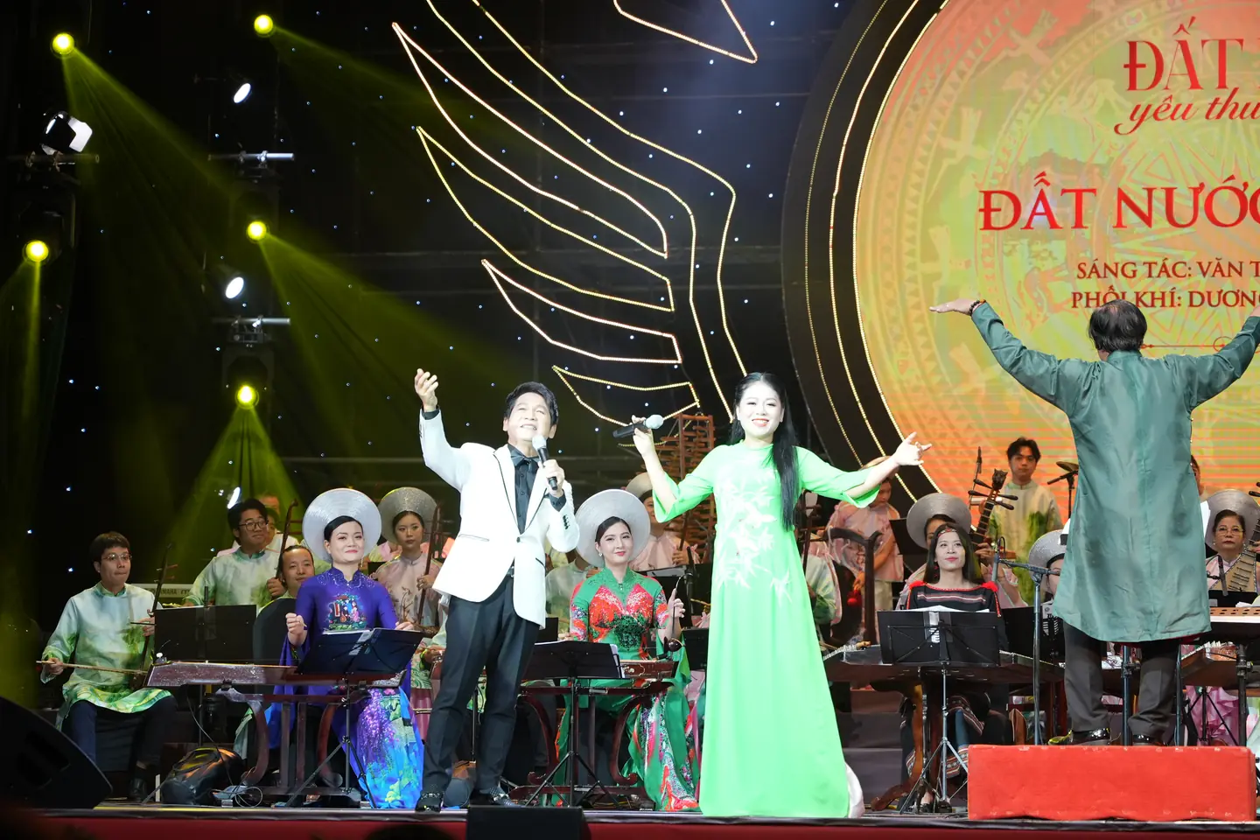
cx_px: 630
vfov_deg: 13.0
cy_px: 420
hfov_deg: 19.5
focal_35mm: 105
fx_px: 3675
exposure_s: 1/160
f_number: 2.8
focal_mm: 70
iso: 400
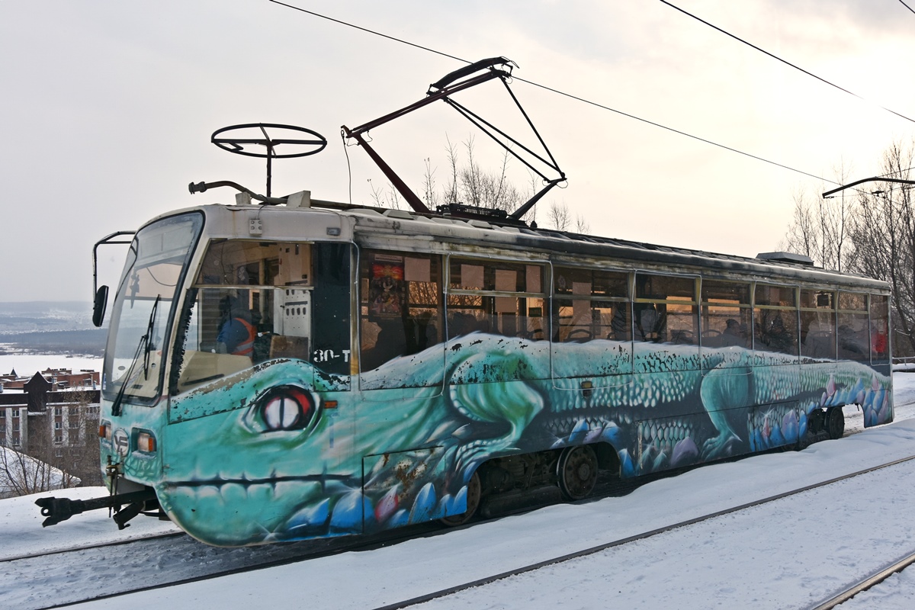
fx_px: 686
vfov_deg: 47.9
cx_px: 458
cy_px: 305
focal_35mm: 27
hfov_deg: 67.4
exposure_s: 1/500
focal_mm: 18
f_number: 8
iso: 180
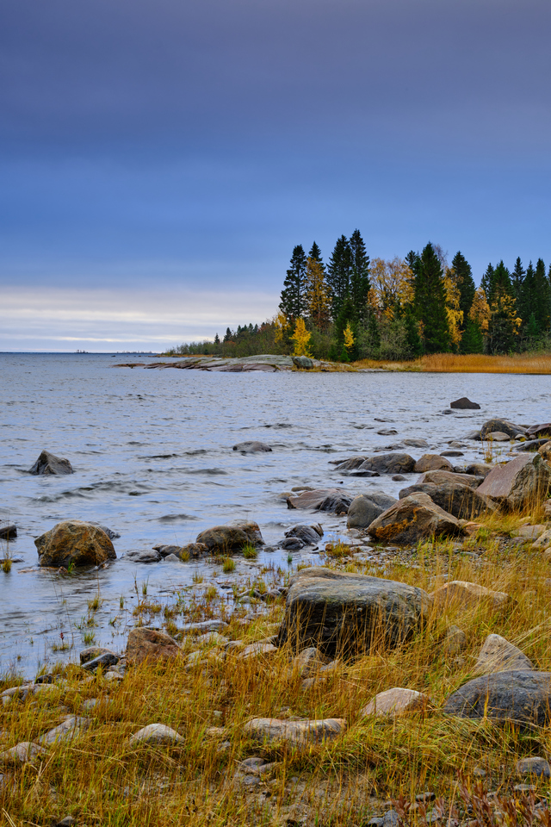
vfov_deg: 39.6
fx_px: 1148
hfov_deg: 27.0
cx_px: 276
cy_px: 414
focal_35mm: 50
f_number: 11
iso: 160
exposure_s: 1/7.69
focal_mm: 33
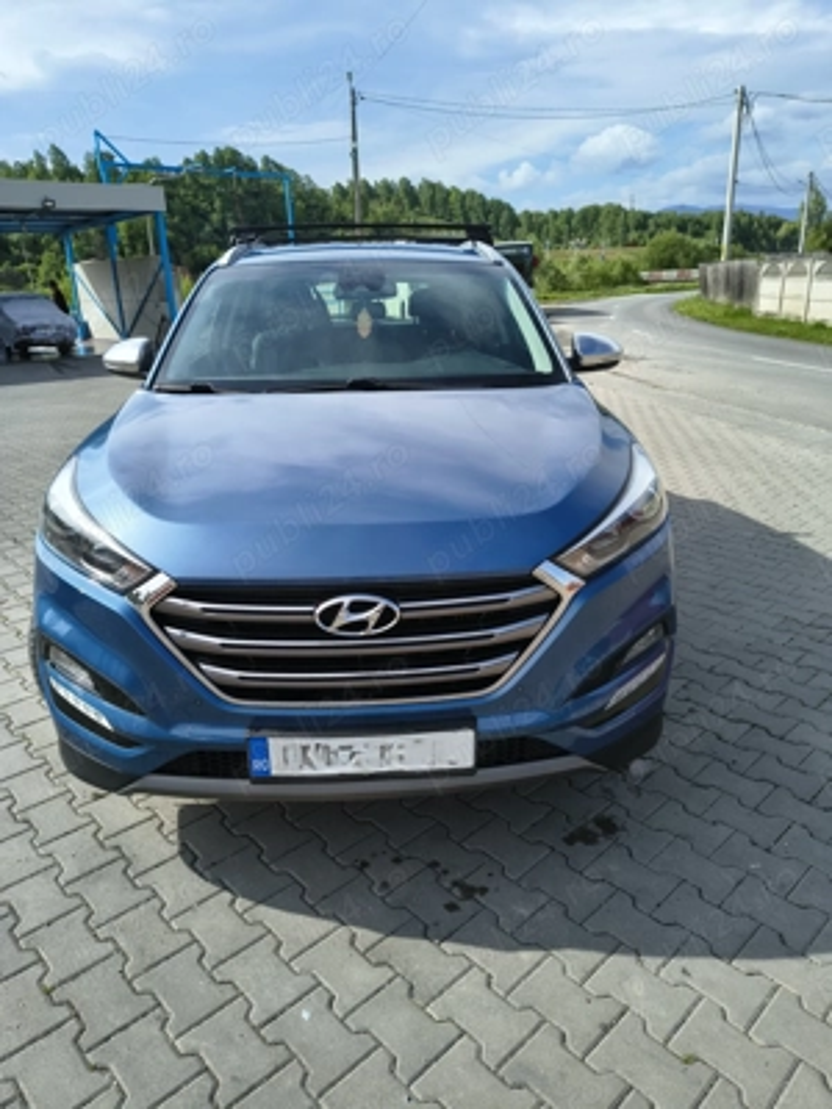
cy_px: 554
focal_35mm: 24
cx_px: 416
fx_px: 769
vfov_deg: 71.6
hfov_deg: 56.8
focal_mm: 5.56
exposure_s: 1/1329
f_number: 1.8
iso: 101
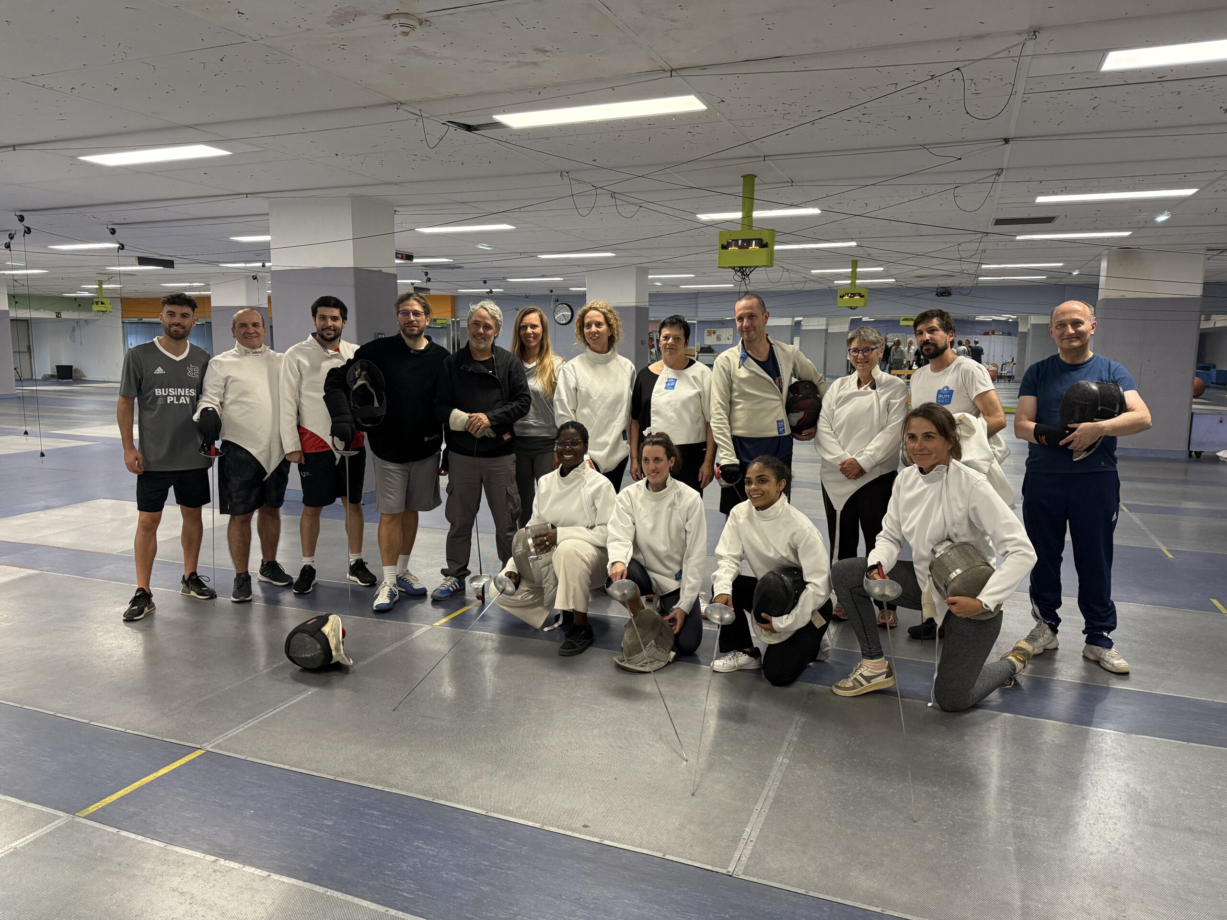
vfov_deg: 56.8
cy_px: 460
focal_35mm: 24
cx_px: 614
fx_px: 851
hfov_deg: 71.6
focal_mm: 6.76
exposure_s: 1/100
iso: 320
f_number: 1.78
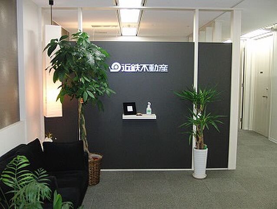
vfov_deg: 38.7
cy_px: 104
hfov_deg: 50.1
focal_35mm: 37
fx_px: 296
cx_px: 138
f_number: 3.6
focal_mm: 6.42
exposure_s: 1/60
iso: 400
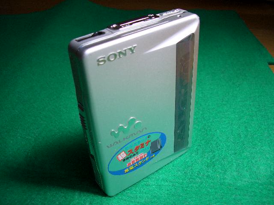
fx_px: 277
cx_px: 137
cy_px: 102
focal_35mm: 35
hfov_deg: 52.6
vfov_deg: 40.7
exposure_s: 1/125
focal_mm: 5.8
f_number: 2.6
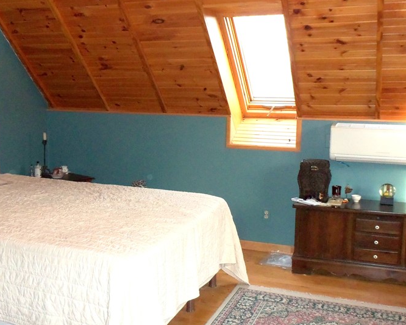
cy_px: 160
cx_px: 168
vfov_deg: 35.7
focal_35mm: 42
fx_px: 505
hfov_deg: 43.7
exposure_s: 1/60
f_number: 3.3
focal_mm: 5.1
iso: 200
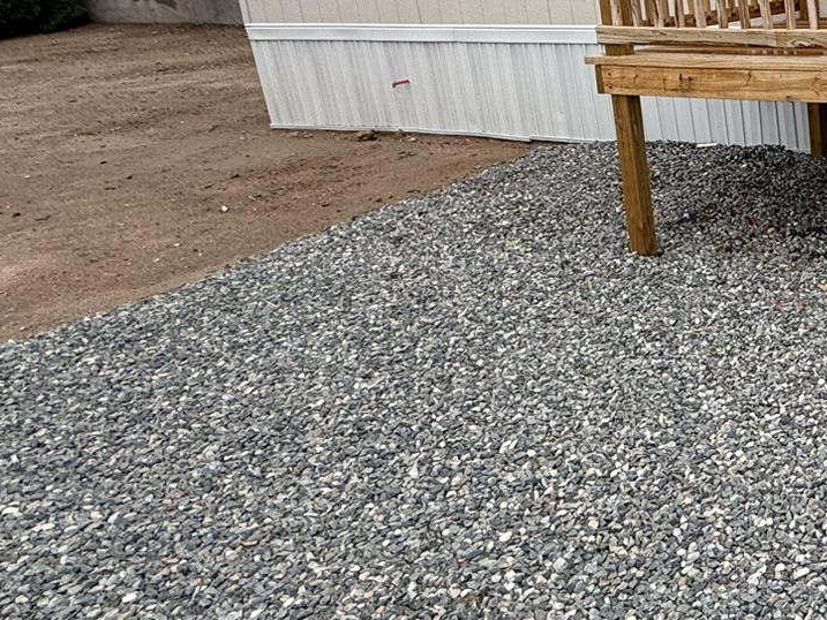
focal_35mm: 40
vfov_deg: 35.1
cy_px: 148
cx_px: 1055
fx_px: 956
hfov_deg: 34.4
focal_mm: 2.22
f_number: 2.2
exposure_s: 1/405
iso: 50
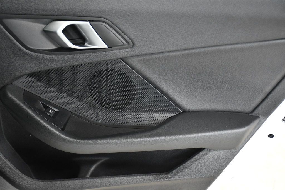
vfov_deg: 18.2
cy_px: 95
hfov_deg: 27.0
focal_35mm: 75
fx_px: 594
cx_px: 142
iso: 2500
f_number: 5
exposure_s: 1/100
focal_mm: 50
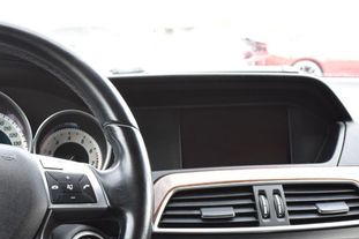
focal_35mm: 68
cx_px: 83
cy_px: 223
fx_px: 678
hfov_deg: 29.1
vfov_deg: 19.6
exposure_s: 1/30
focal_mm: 22
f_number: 7.1
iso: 400
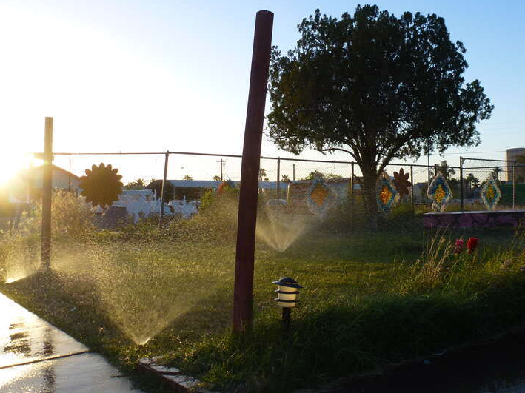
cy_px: 178
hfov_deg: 52.5
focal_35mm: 35
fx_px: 531
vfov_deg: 40.6
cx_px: 293
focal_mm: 5.4
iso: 100
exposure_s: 1/250
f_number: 4
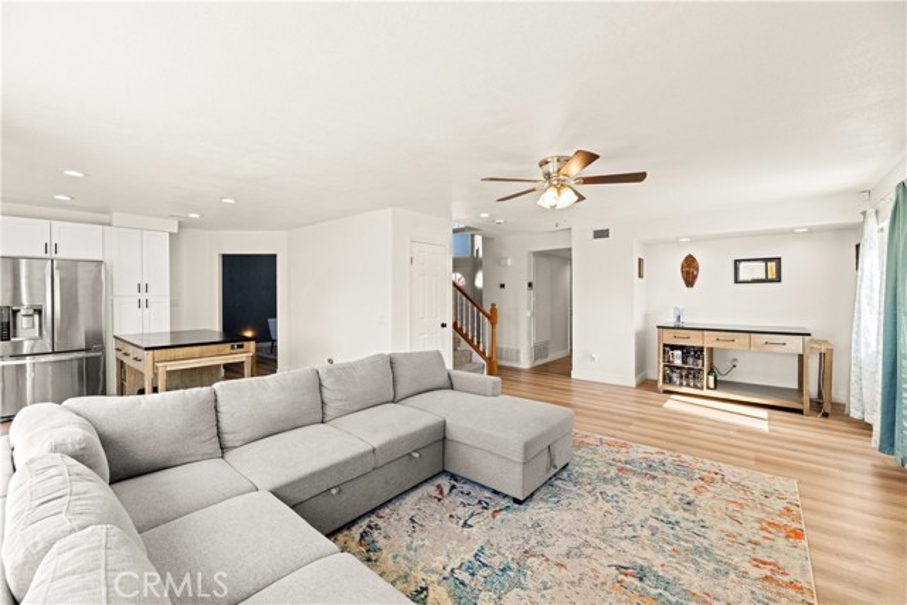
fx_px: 353
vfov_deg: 81.2
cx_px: 454
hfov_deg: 104.2
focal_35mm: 14
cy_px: 302
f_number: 8
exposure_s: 1/160
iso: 2000
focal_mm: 14
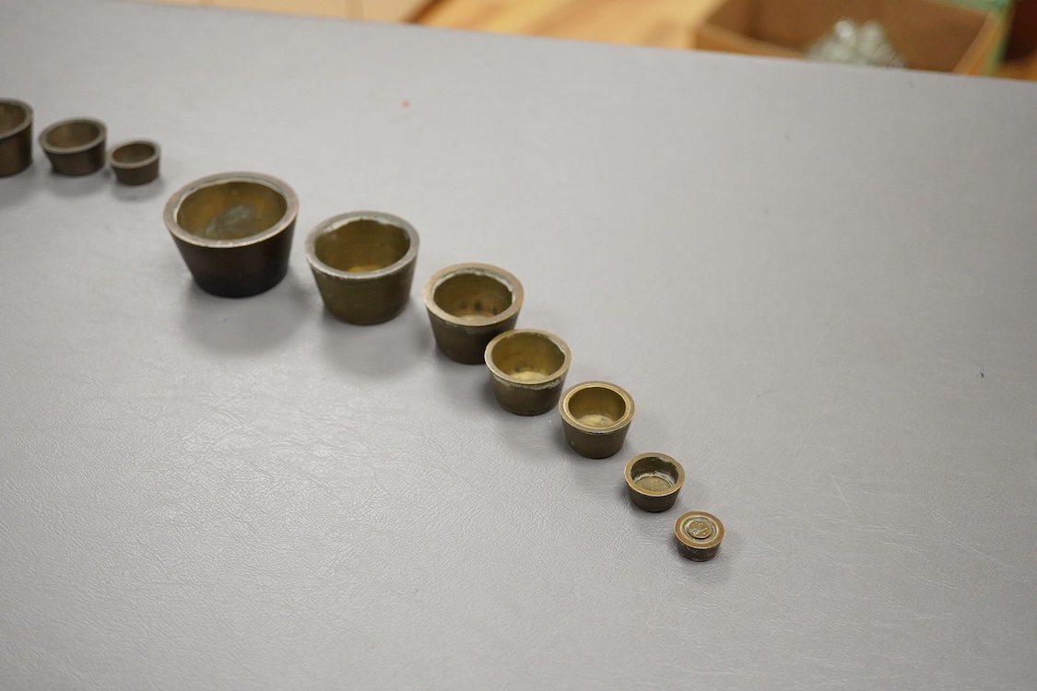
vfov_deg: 29.9
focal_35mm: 45
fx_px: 1296
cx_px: 518
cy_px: 346
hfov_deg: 43.6
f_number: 3.5
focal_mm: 30
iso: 2500
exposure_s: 1/400
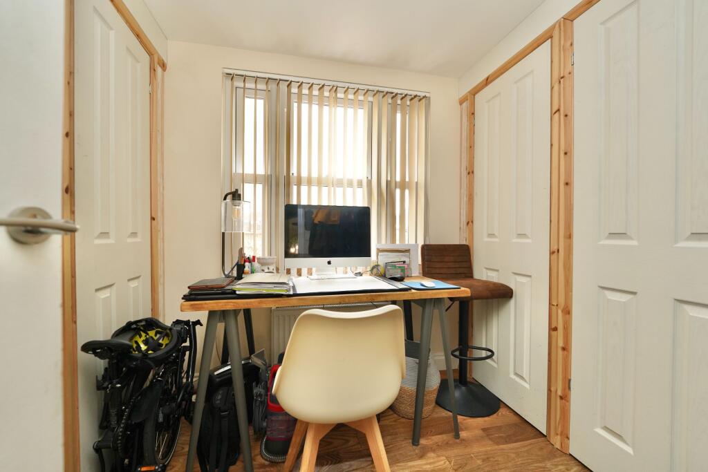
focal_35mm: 14
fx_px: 275
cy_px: 236
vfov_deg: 81.2
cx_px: 354
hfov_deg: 104.2
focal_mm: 14
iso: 1600
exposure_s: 1/160
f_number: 4
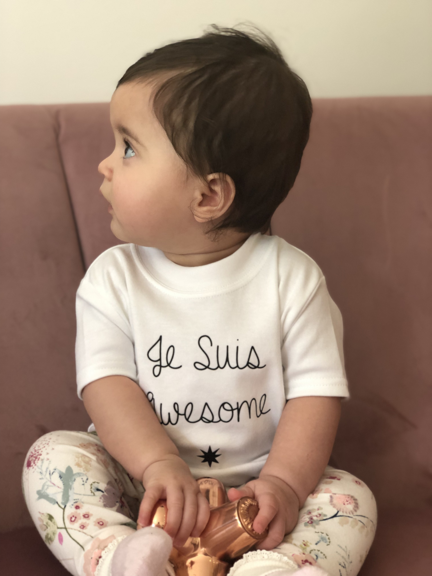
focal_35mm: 52
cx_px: 216
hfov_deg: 28.0
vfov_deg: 36.8
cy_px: 288
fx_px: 865
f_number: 2.4
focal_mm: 6
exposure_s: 1/33
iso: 100
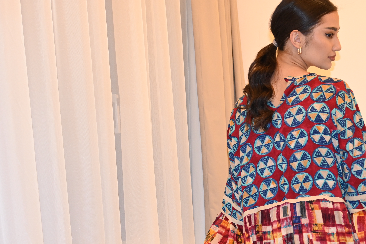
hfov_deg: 29.9
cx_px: 211
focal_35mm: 67
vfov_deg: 20.1
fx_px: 685
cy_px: 179
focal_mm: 27.5
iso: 1000
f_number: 4.5
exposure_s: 1/60
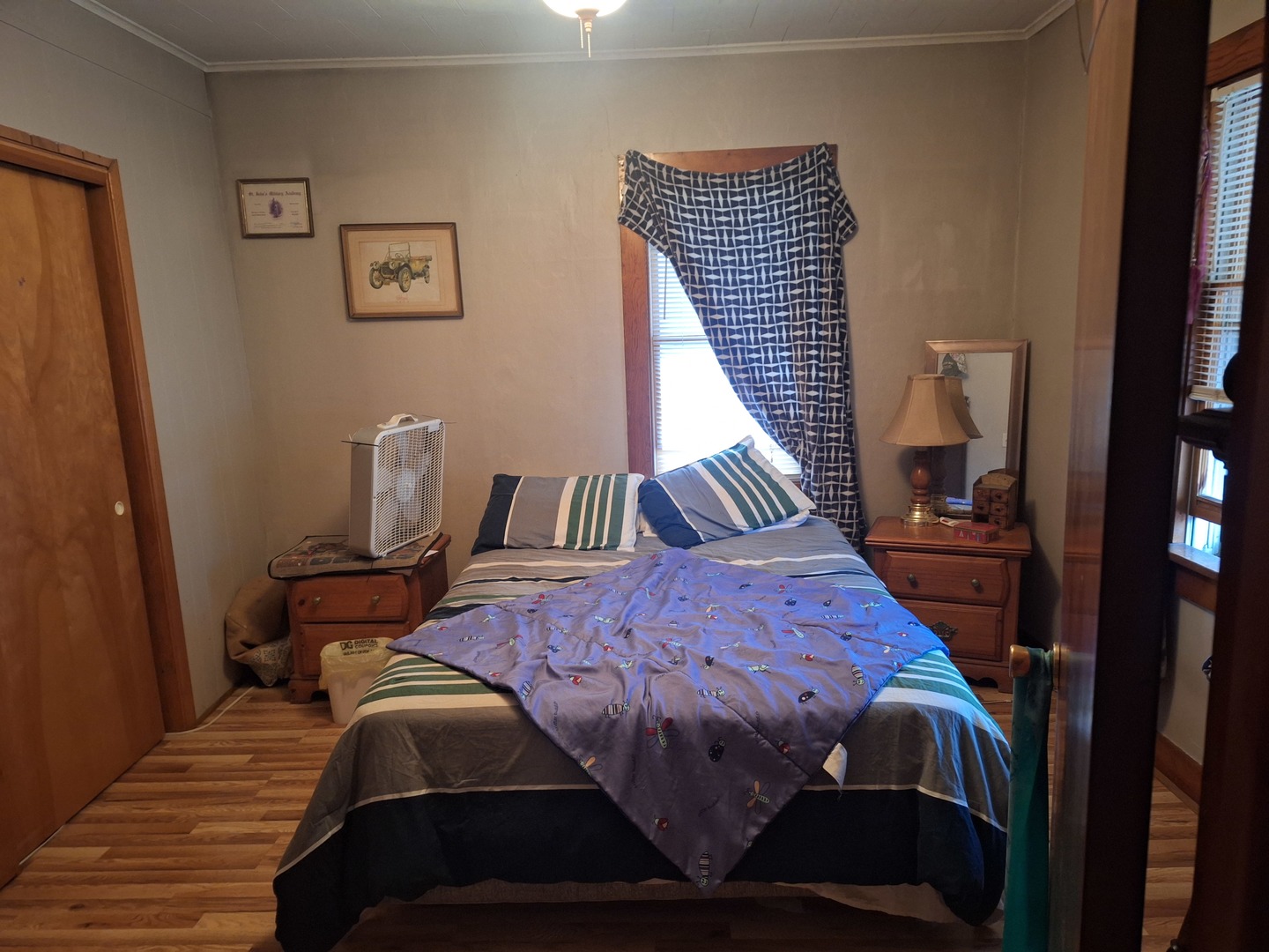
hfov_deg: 73.9
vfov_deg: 58.9
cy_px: 476
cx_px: 634
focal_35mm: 23
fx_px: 843
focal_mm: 5.54
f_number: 1.8
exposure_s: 1/20
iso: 400
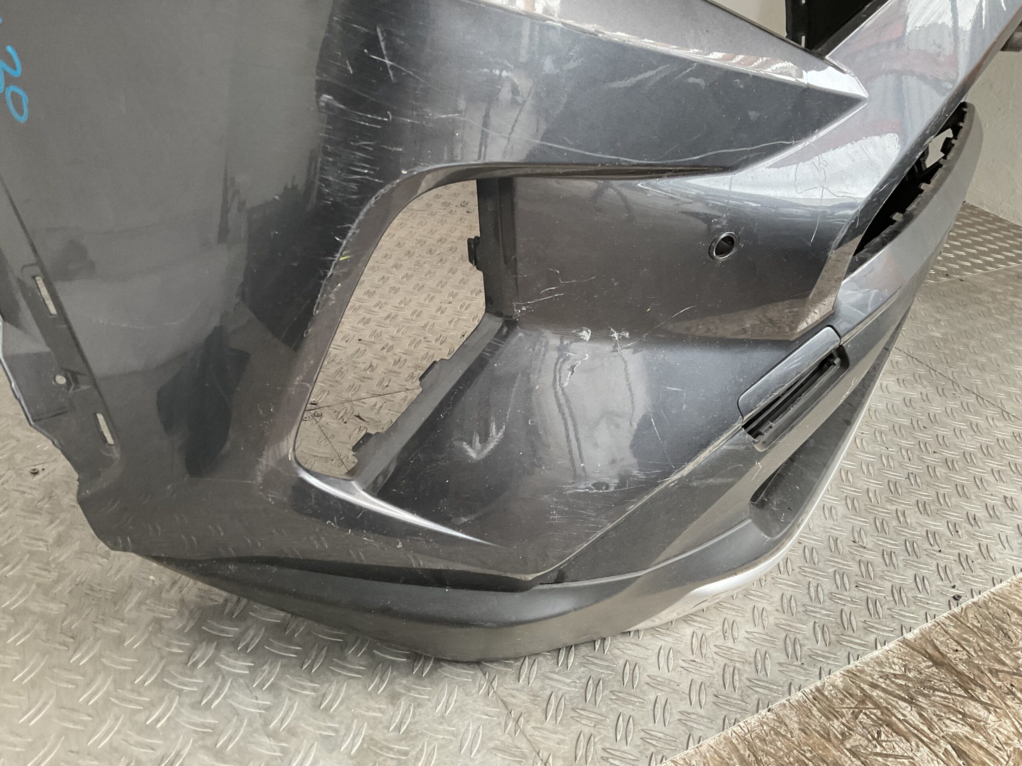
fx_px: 856
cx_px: 511
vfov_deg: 48.2
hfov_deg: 61.7
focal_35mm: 29
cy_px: 383
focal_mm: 3
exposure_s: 1/50
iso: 125
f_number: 1.8
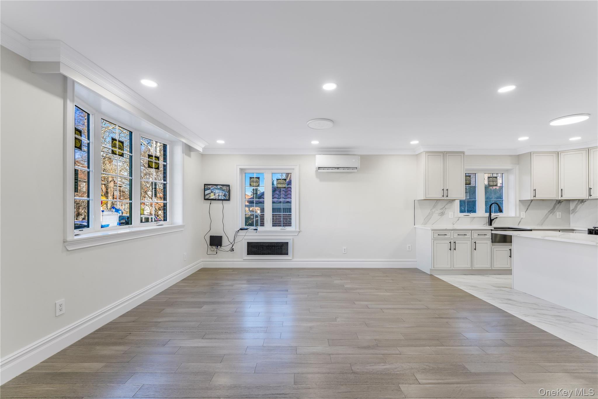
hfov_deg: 104.3
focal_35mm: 14
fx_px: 233
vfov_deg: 81.2
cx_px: 299
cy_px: 200
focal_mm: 14
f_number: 8
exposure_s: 1/10
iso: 100
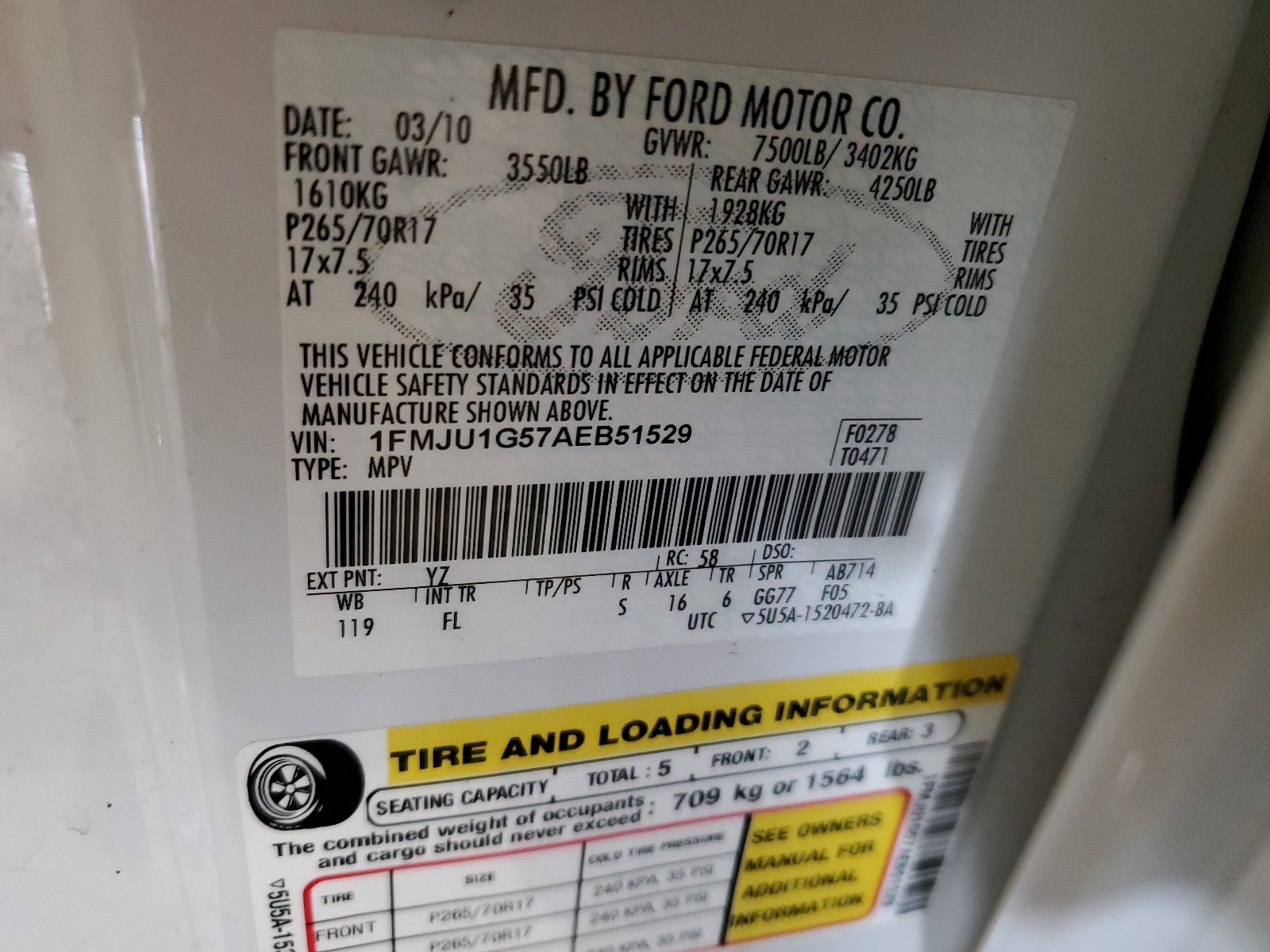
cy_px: 476
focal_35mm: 26
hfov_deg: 67.3
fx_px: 954
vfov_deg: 53.1
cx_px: 635
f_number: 1.5
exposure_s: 1/24
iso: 305
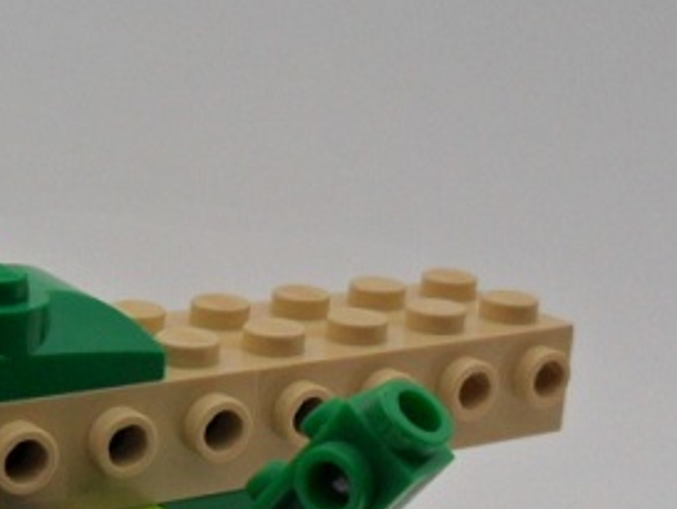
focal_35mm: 79
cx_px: 89
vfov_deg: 18.5
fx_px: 1546
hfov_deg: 24.1
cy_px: 415
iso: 100
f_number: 3.5
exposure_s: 1/180
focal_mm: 4.9
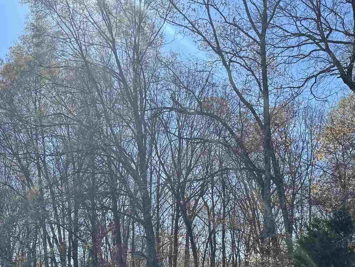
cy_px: 334
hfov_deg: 31.1
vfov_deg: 21.7
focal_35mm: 62
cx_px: 213
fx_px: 636
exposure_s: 1/1261
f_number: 1.78
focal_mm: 6.76
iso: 80
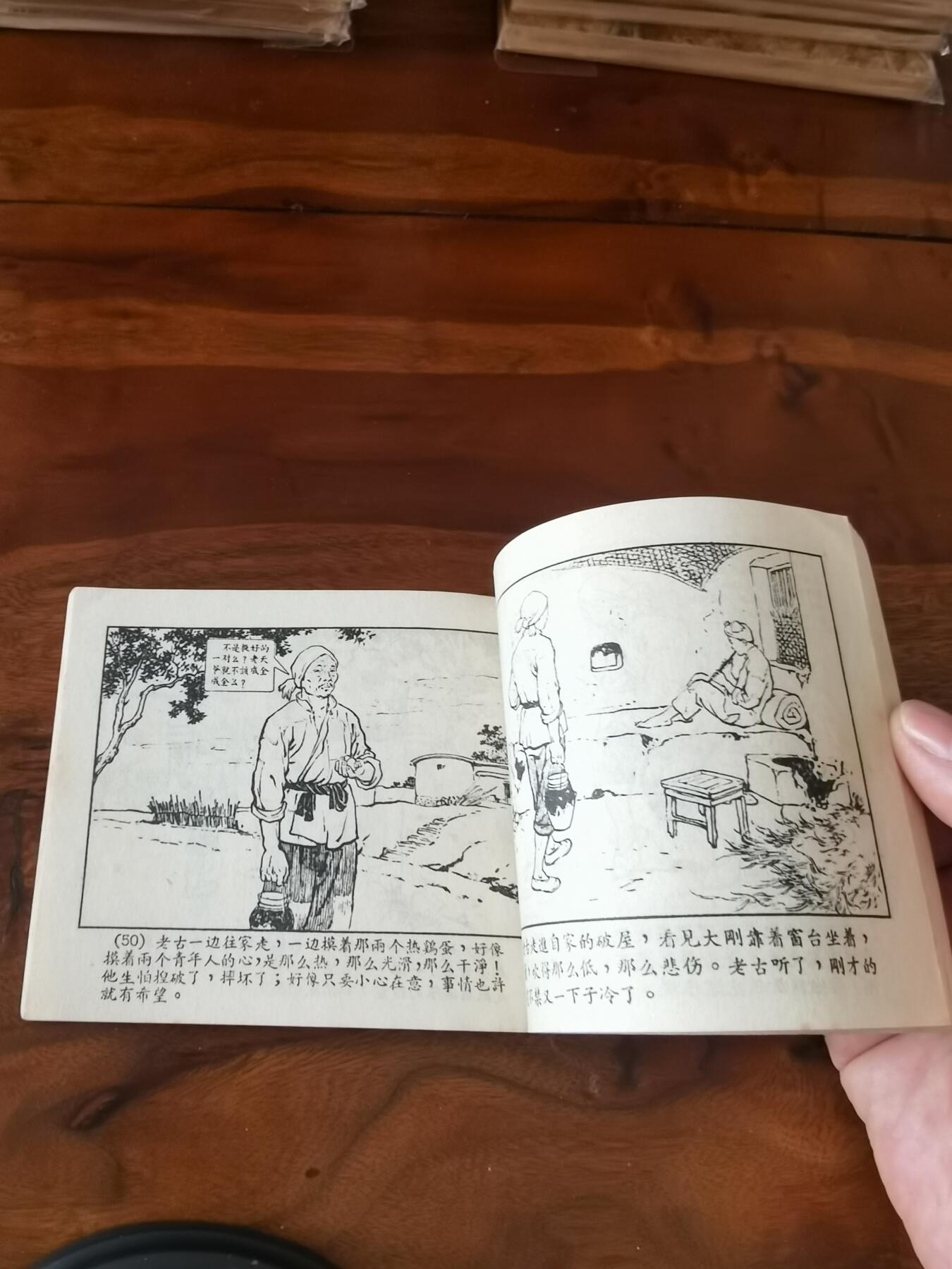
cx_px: 476
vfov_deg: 65.3
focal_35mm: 27
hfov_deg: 51.4
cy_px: 634
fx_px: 990
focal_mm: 2.26
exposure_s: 1/33.3
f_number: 2.2
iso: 250
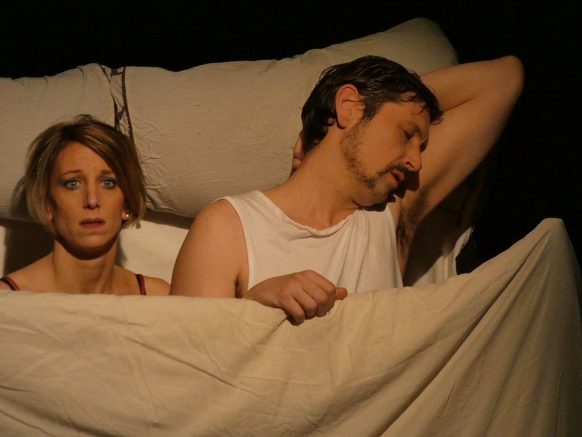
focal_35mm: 300
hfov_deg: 6.6
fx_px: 5044
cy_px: 218
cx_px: 291
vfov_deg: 5.0
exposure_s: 1/80
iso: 500
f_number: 5.5
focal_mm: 53.8
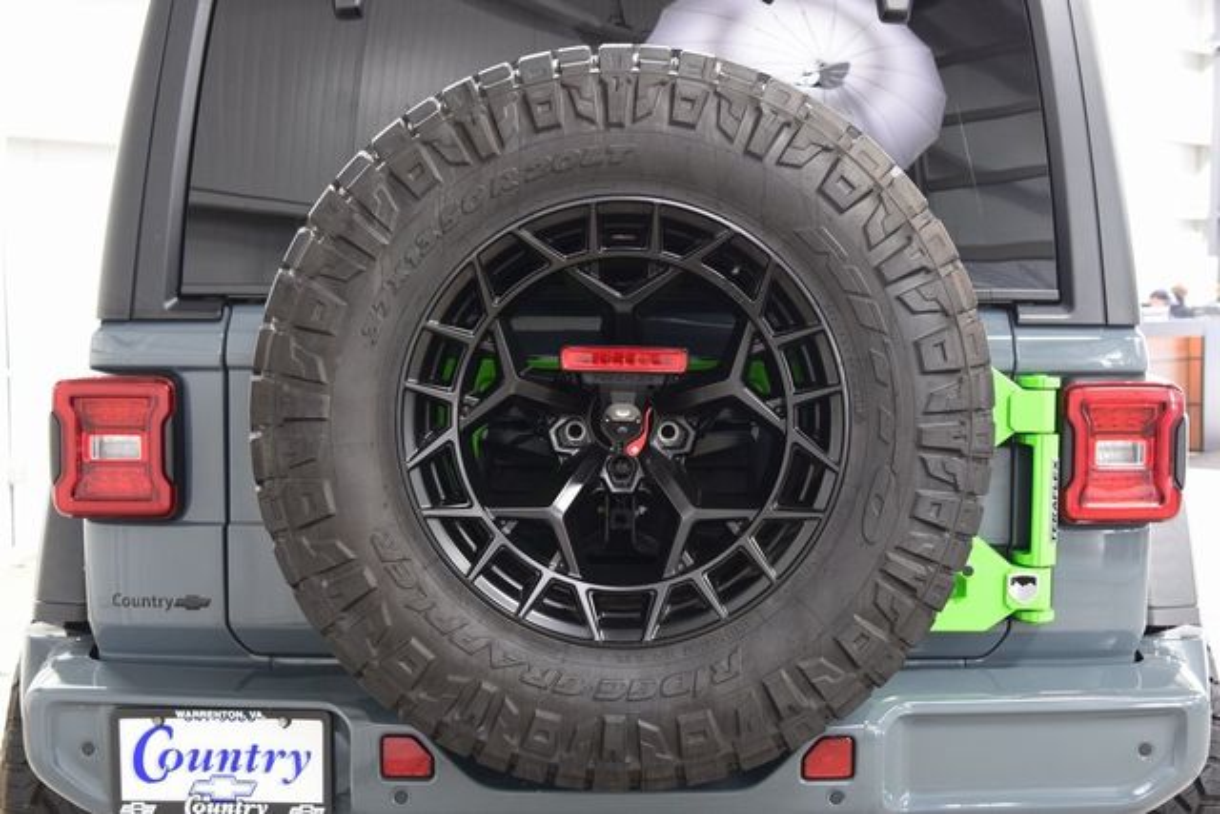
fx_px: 1576
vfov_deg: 29.0
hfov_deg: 42.3
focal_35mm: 46
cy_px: 407
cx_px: 610
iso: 1600
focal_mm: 31
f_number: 5.6
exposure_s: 1/15
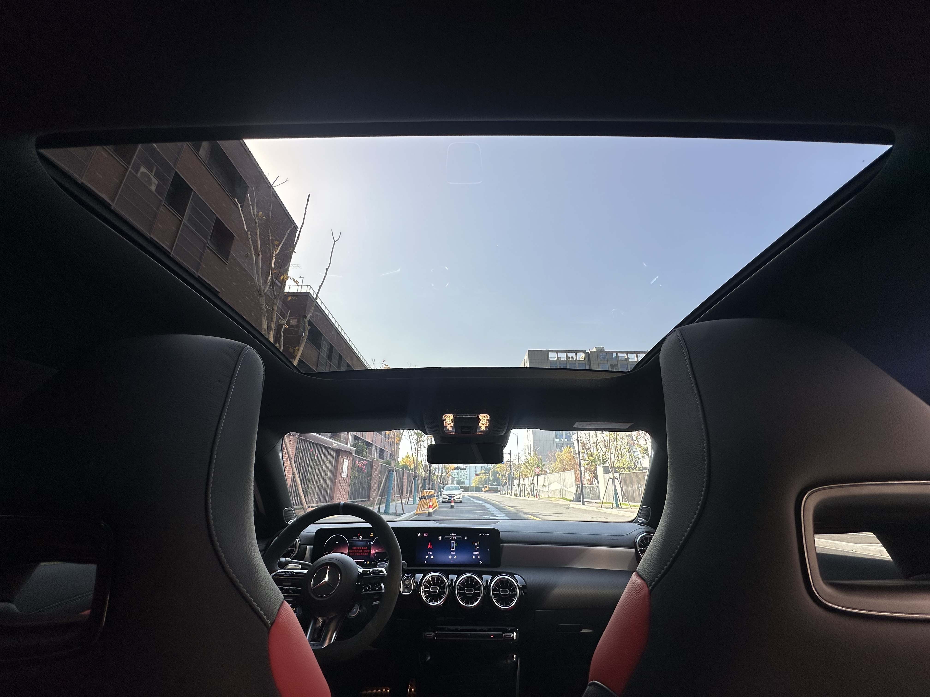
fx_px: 376
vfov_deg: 85.7
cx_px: 465
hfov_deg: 102.1
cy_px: 348
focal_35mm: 14
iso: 40
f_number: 2.2
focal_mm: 2.22
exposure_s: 1/392
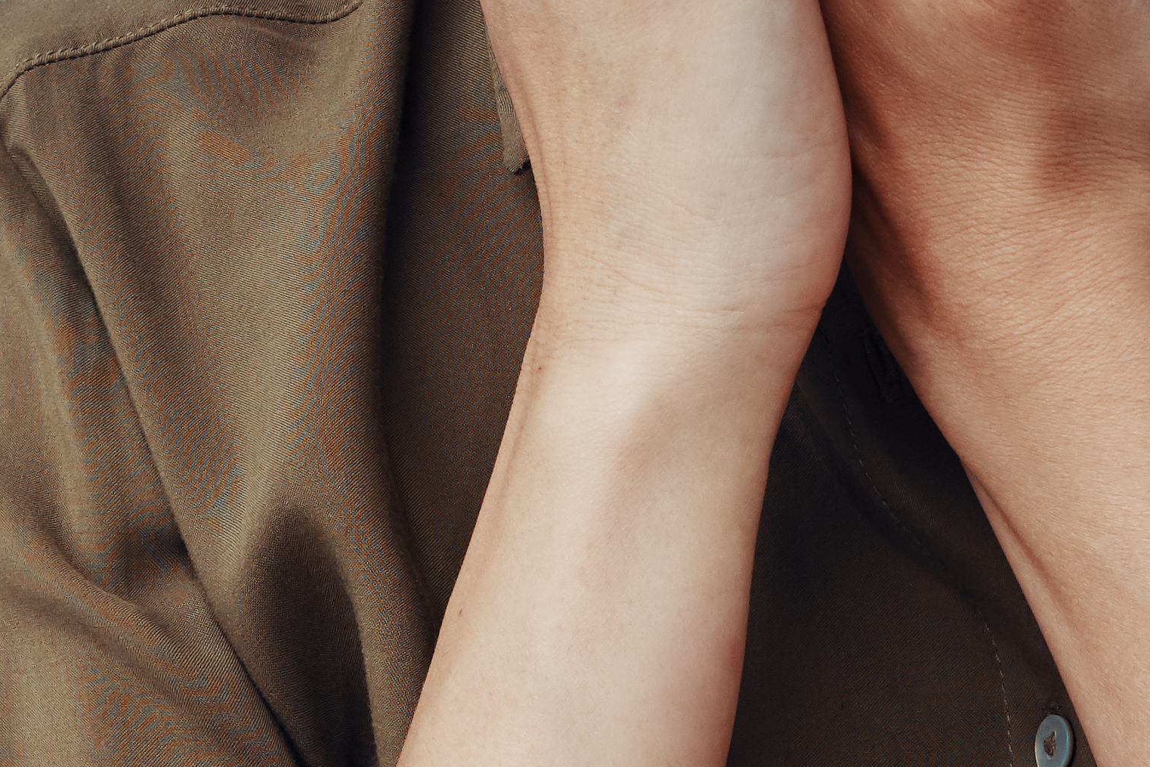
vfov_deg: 6.5
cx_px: 462
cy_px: -364
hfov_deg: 9.8
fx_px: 6677
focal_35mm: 209
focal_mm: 40
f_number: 9
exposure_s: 1/125
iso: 200
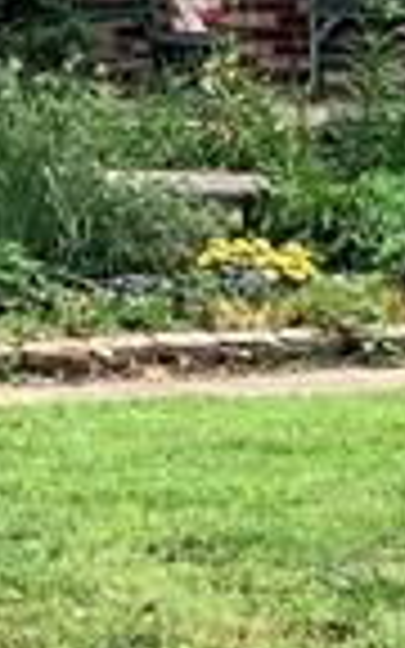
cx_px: 1318
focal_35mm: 196
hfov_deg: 6.1
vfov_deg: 10.7
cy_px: 382
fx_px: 3461
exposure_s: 1/358
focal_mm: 4.25
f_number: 1.8
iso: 25
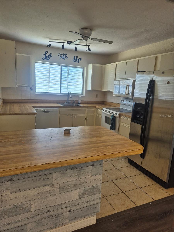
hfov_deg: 58.9
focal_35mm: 23
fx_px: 154
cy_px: 116
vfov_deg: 73.9
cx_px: 87
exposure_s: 1/120
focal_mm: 5.4
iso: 100
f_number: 1.8
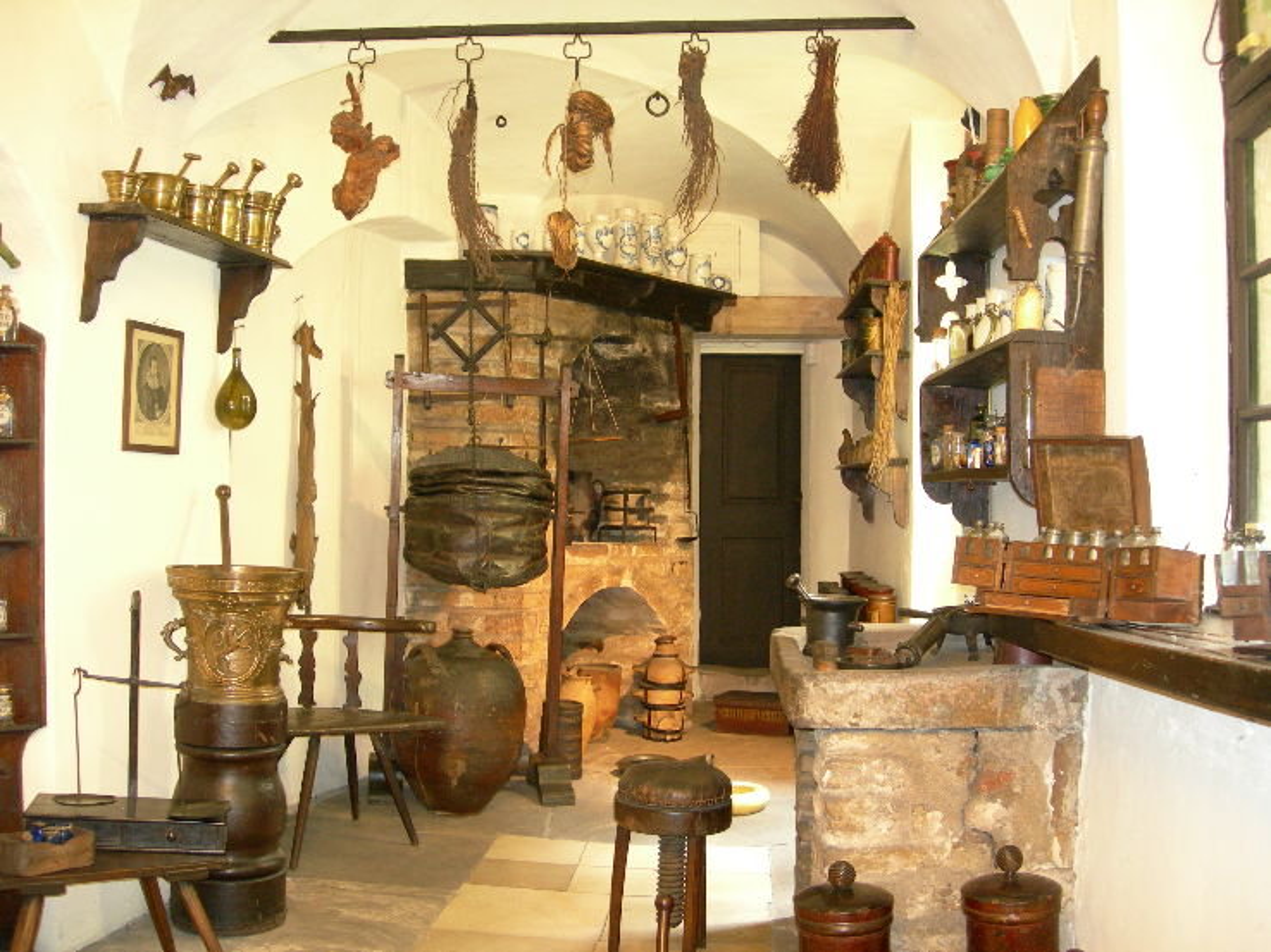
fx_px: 1395
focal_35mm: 38
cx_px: 636
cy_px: 476
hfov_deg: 49.0
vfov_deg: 37.7
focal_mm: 7.8
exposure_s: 1/6.7
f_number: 2.8
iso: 200
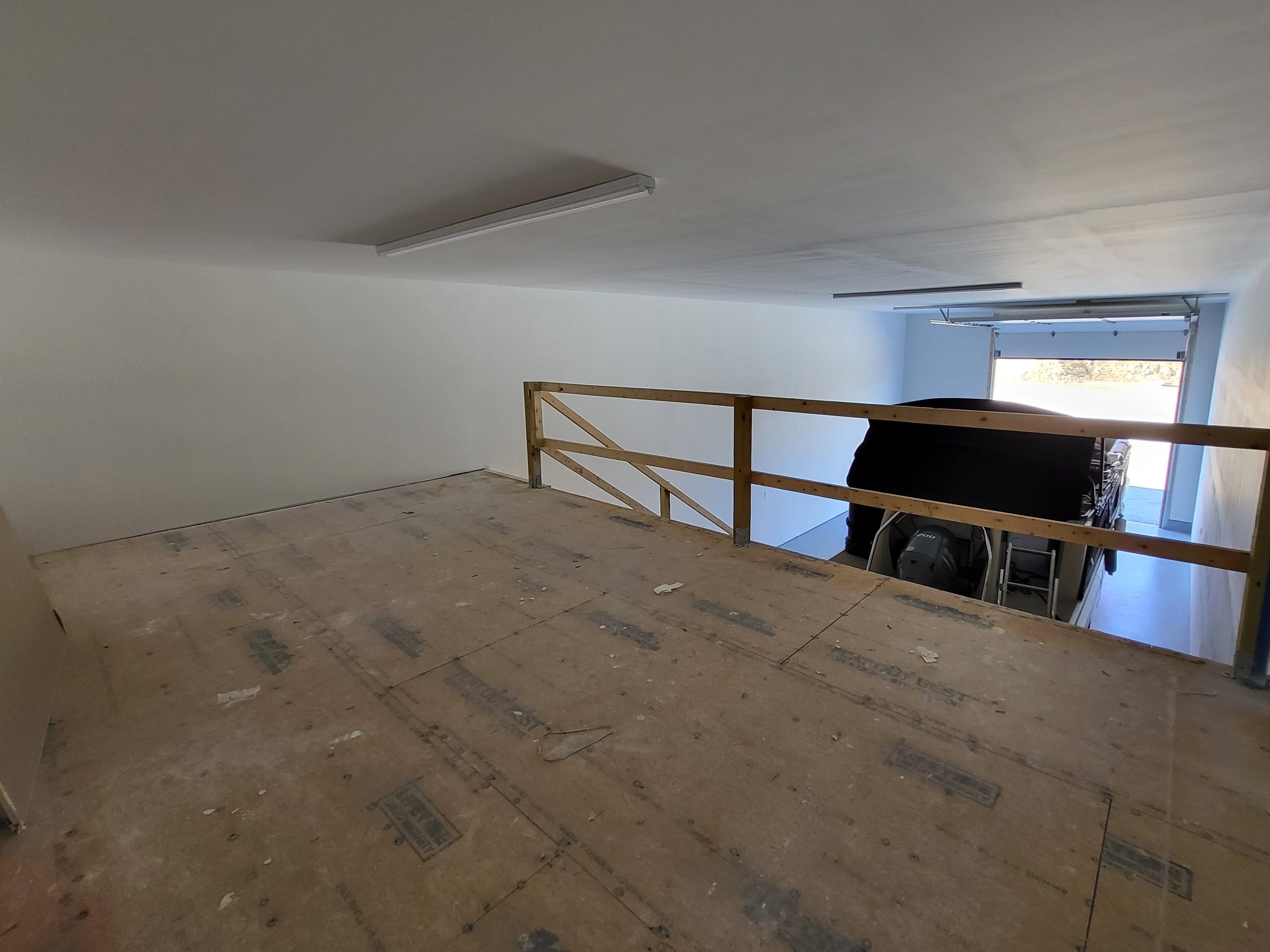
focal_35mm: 15
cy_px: 451
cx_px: 718
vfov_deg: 81.7
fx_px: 550
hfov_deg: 97.6
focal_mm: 1.74
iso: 100
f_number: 2.2
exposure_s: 1/60
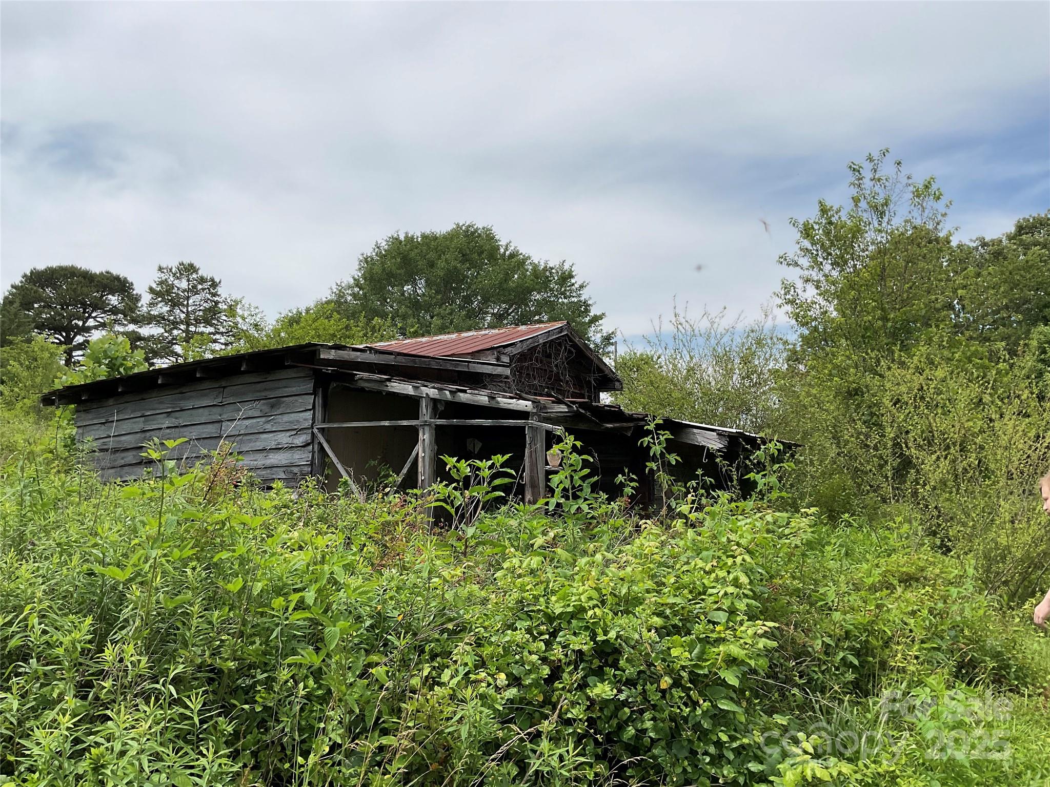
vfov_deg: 48.2
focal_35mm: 29
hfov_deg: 61.7
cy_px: 394
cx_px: 525
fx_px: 880
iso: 16
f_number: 1.8
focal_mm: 3
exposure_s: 1/2667
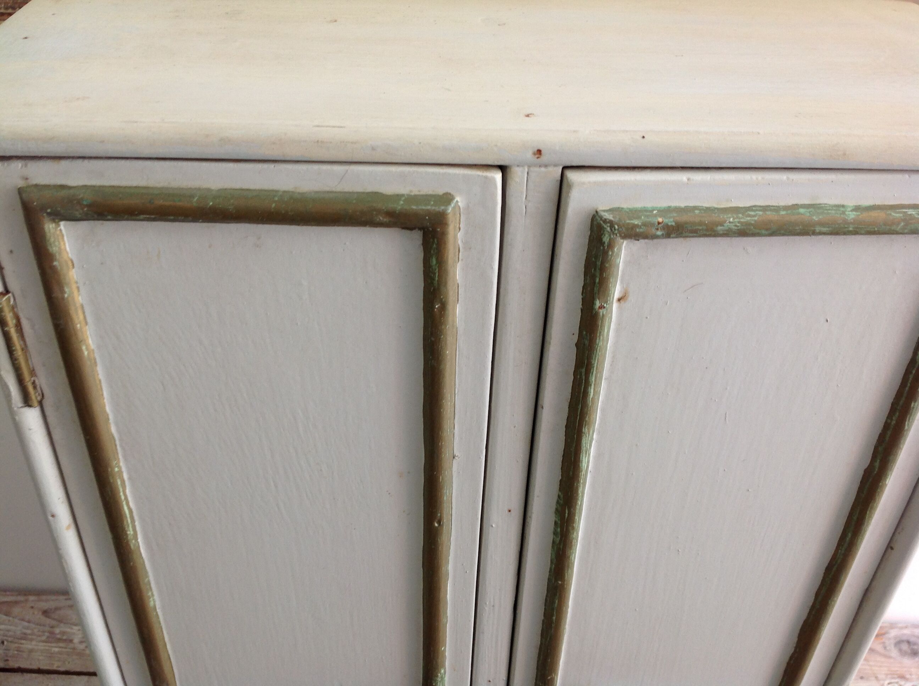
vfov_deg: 40.6
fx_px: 928
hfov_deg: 52.7
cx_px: 460
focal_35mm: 35
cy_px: 343
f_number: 2.4
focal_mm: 4.28
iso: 50
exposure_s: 1/20
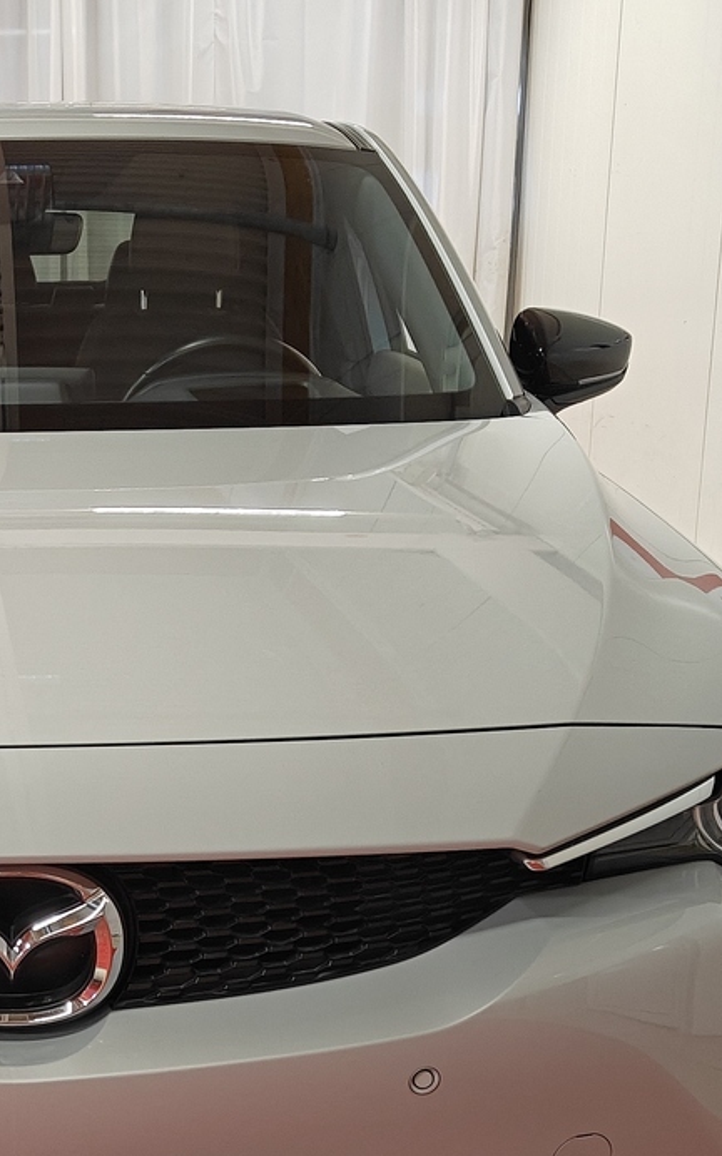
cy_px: 875
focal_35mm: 64
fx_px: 2017
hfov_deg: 19.7
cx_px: -2
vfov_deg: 31.4
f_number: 1.8
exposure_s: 1/83
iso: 80
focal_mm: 5.59
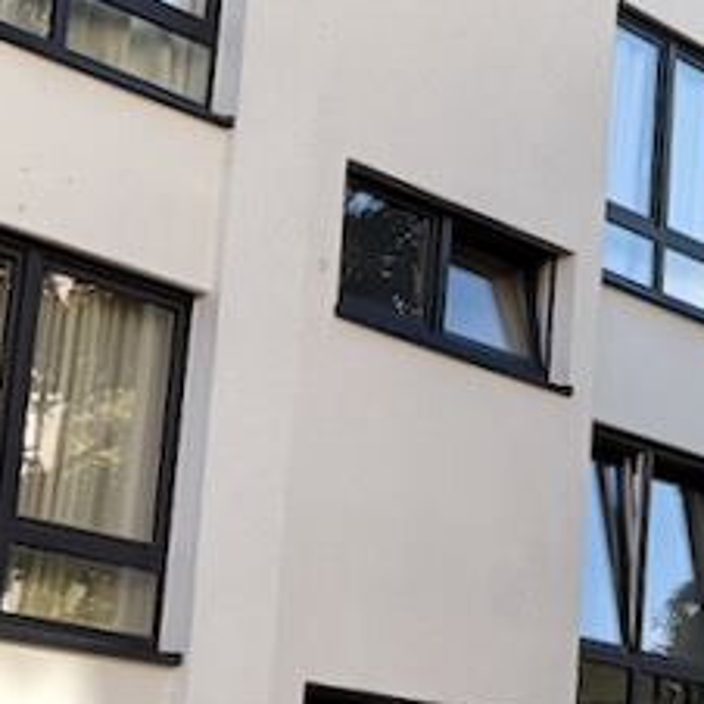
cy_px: 19
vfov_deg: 13.3
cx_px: 1240
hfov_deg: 12.4
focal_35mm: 130
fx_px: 2991
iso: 50
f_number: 1.6
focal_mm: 5.96
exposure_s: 1/1217
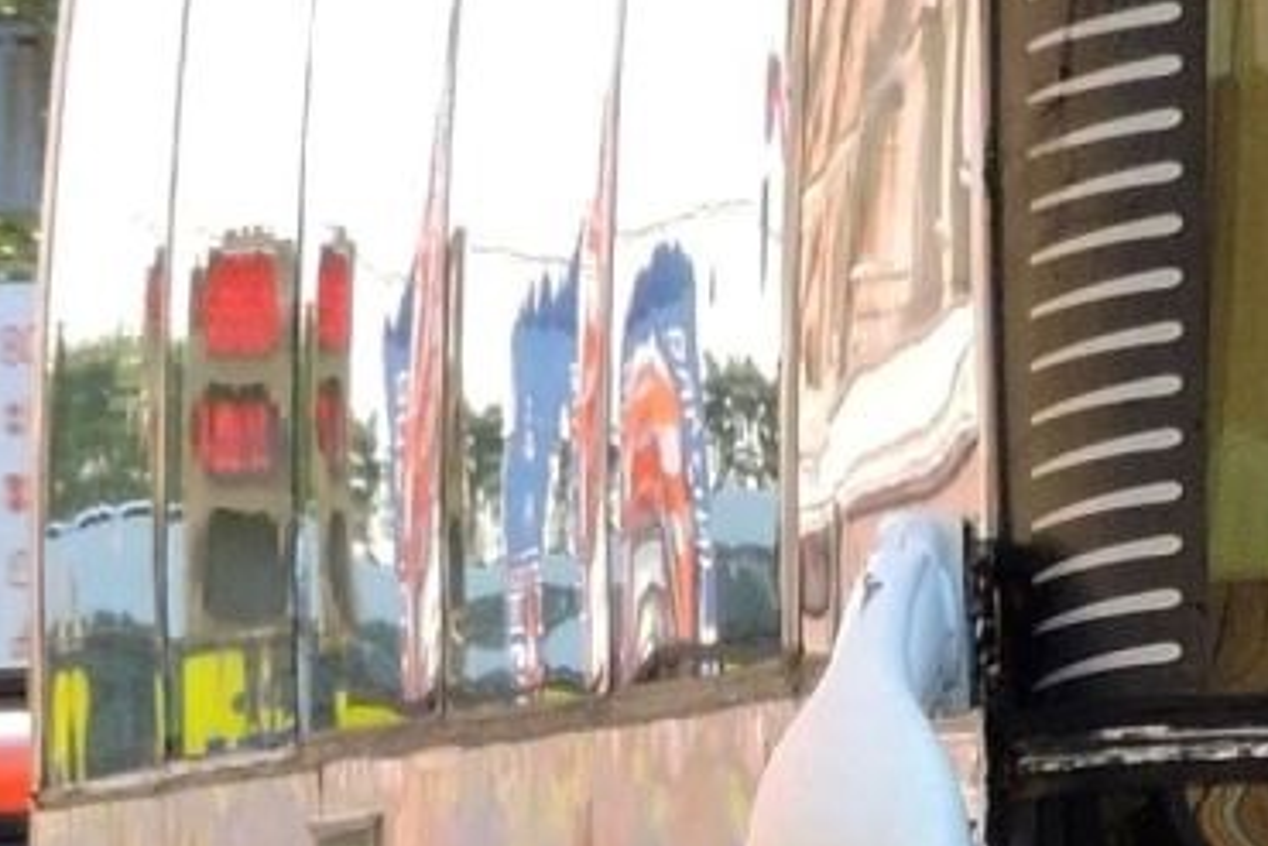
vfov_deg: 1.6
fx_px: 29702
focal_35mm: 843
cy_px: 1123
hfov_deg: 2.4
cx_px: 2046
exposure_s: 1/80
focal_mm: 26.9
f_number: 5.2
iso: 100
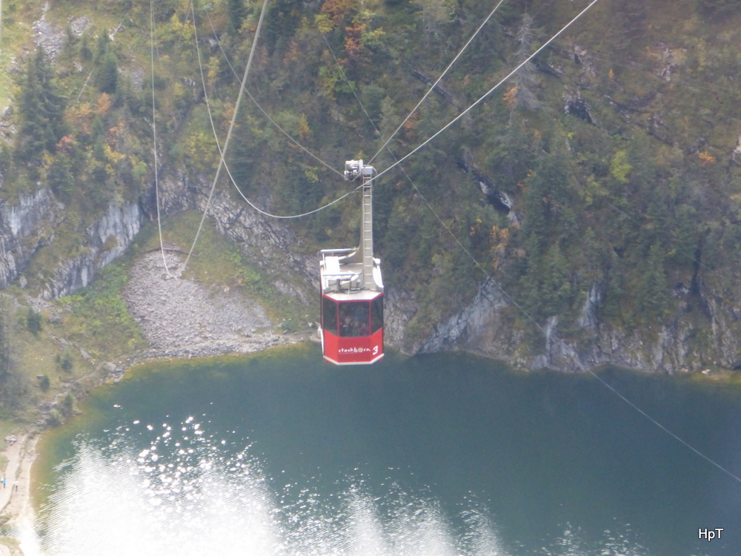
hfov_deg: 10.2
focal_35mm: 193
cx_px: 370
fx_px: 4131
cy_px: 278
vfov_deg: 7.7
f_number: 5.4
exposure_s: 1/160
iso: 640
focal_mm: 31.3
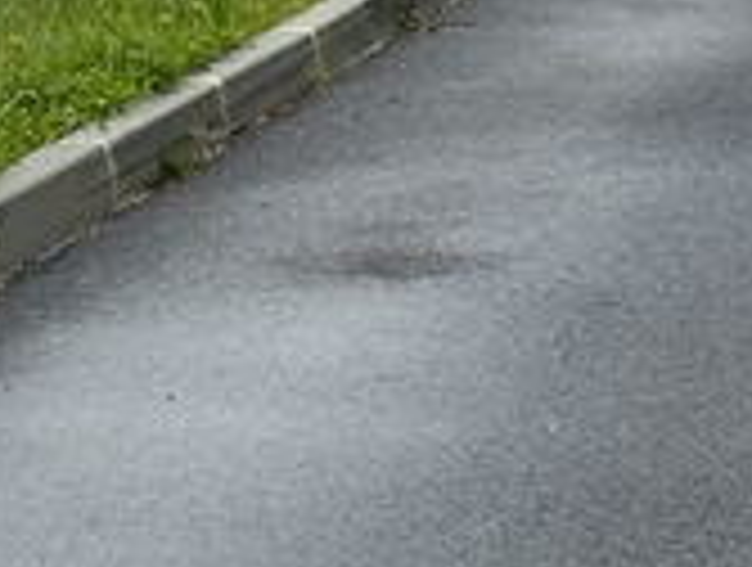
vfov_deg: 8.4
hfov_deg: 11.4
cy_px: -396
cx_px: 531
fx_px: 3745
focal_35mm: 172
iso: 64
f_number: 1.78
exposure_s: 1/2732
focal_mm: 6.86
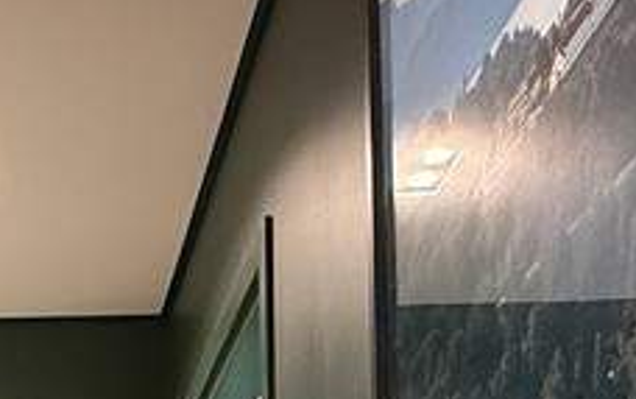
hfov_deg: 25.1
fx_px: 1353
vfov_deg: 13.5
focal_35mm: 78
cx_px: -6
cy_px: 871
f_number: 2.2
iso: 320
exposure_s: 1/50
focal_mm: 2.22
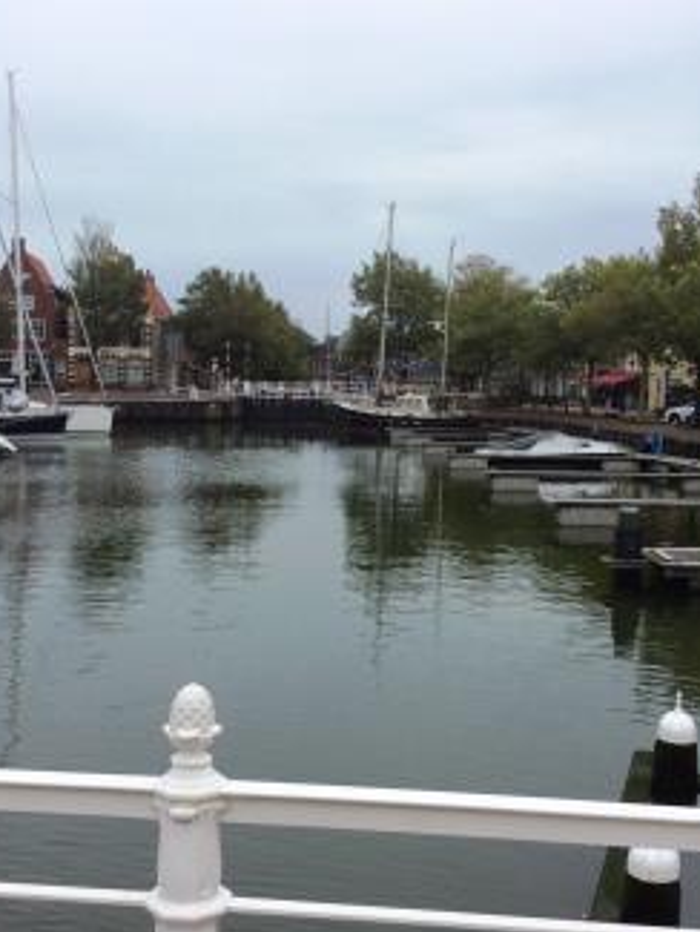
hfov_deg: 32.9
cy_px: 475
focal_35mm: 44
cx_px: 330
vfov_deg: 42.9
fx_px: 1186
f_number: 2.4
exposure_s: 1/689
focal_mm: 3.3
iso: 32
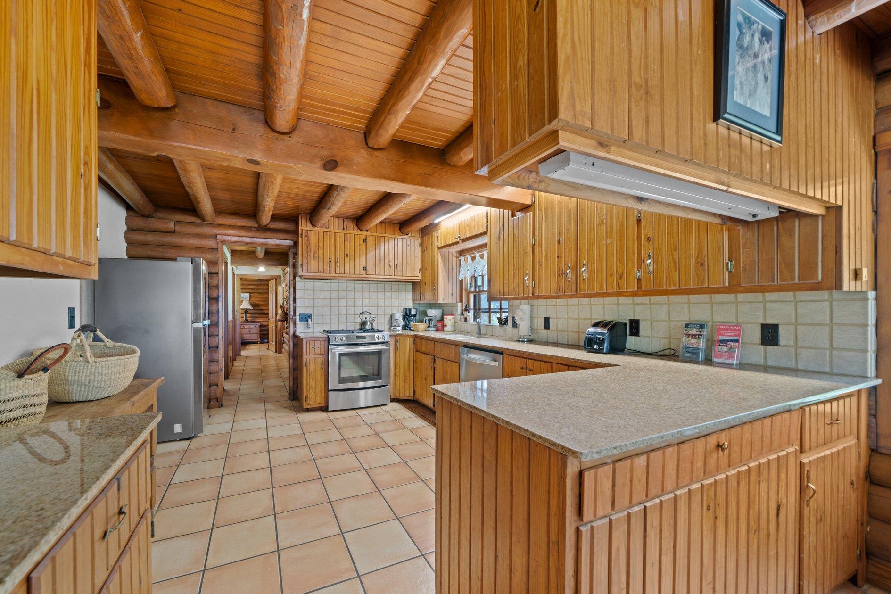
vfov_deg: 85.3
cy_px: 315
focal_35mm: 13
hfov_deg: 108.1
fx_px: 322
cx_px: 410
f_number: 7.1
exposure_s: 3.2
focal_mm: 12
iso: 100
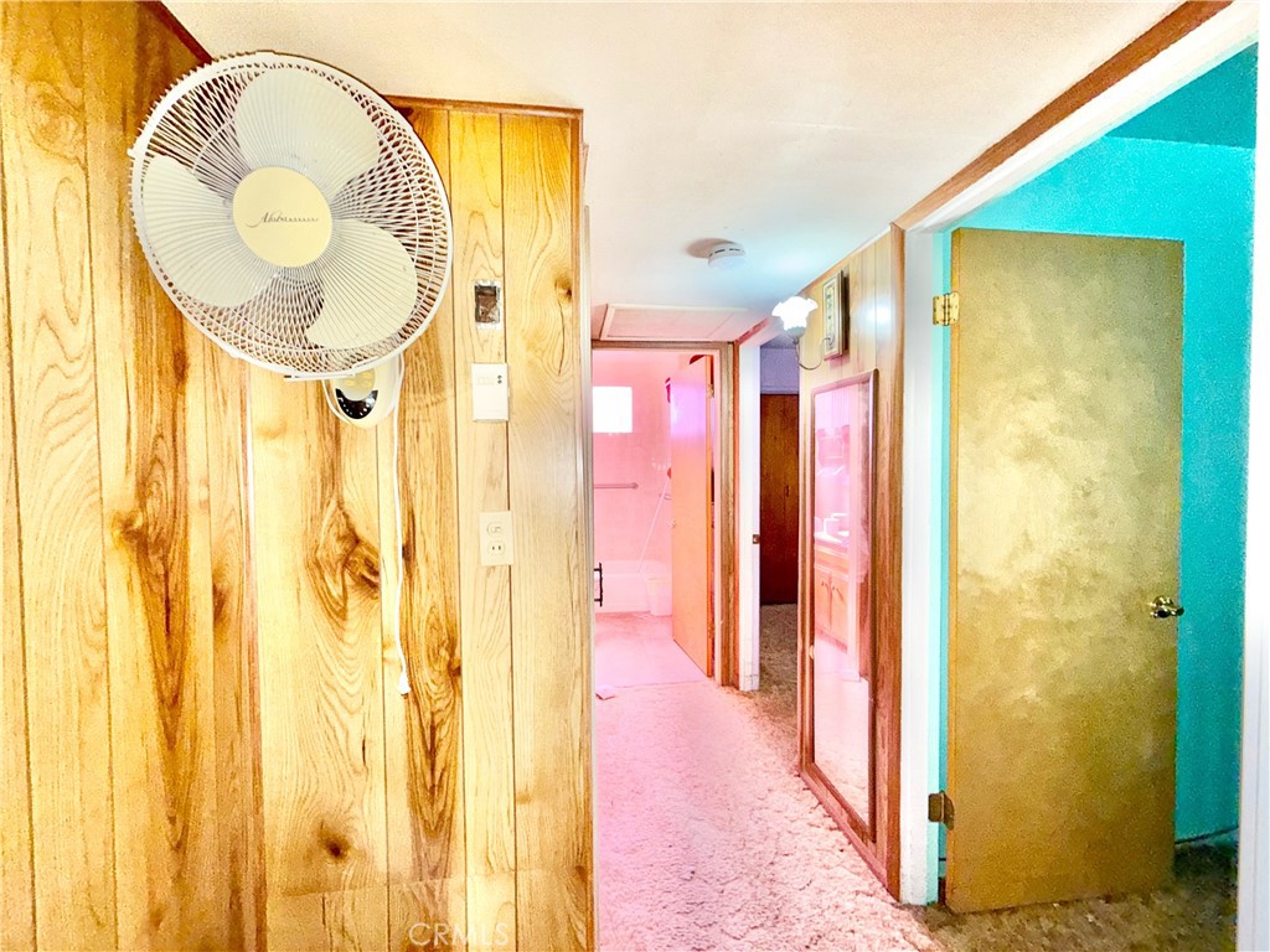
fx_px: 514
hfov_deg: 102.1
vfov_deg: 85.7
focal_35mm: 14
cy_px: 476
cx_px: 635
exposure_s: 1/40
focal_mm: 2.22
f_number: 2.2
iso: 100
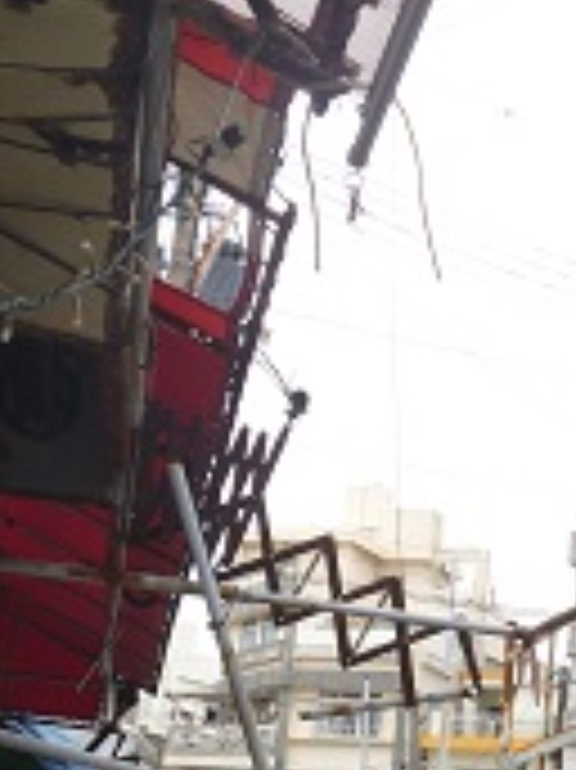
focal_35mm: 82
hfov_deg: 17.3
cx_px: 662
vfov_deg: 22.6
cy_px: 824
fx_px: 1822
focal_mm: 6.3
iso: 100
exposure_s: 1/200
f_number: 4.5
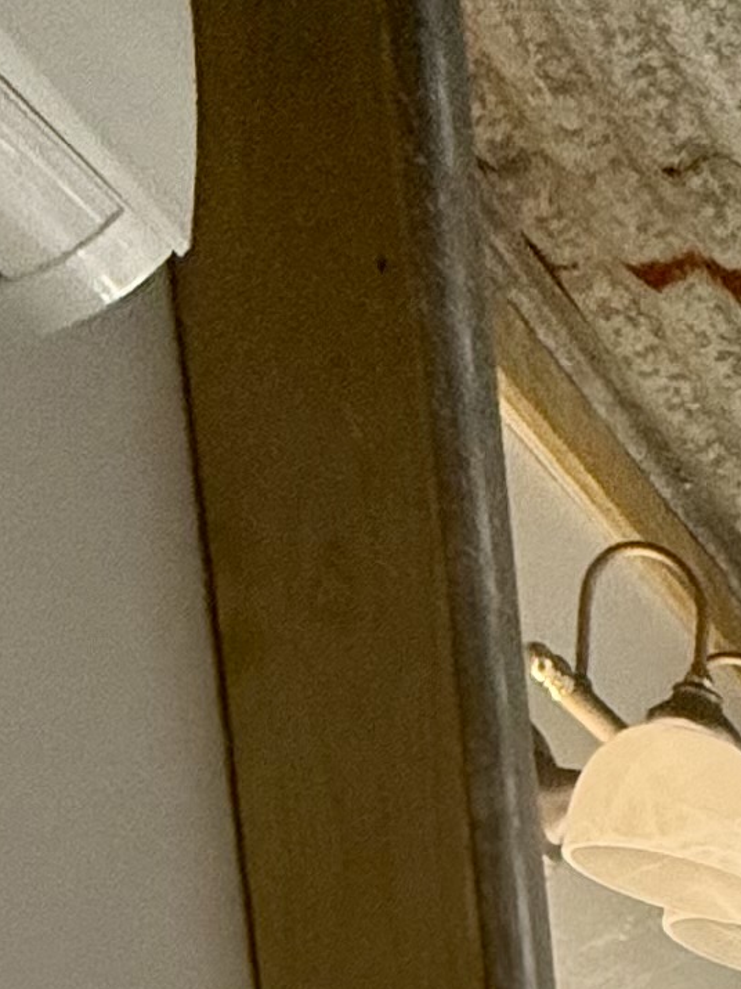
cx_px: 1624
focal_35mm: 79
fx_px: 2255
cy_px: 2180
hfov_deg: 14.4
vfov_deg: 16.2
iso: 250
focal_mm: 2.22
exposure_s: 1/120
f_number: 2.2
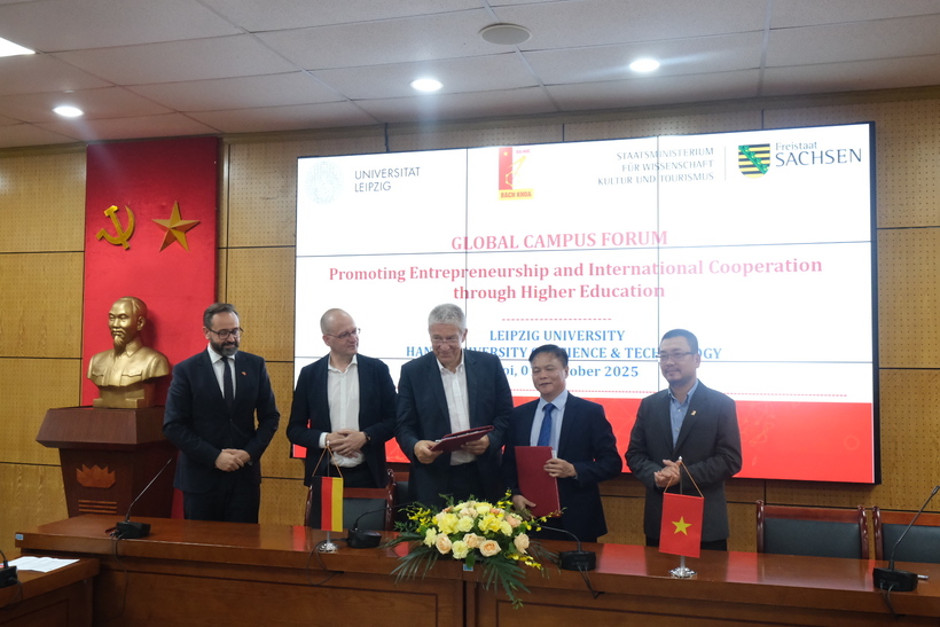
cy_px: 314
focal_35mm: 33
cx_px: 470
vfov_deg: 40.0
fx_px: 862
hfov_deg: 57.2
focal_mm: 22.3
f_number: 7.1
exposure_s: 1/125
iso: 6400
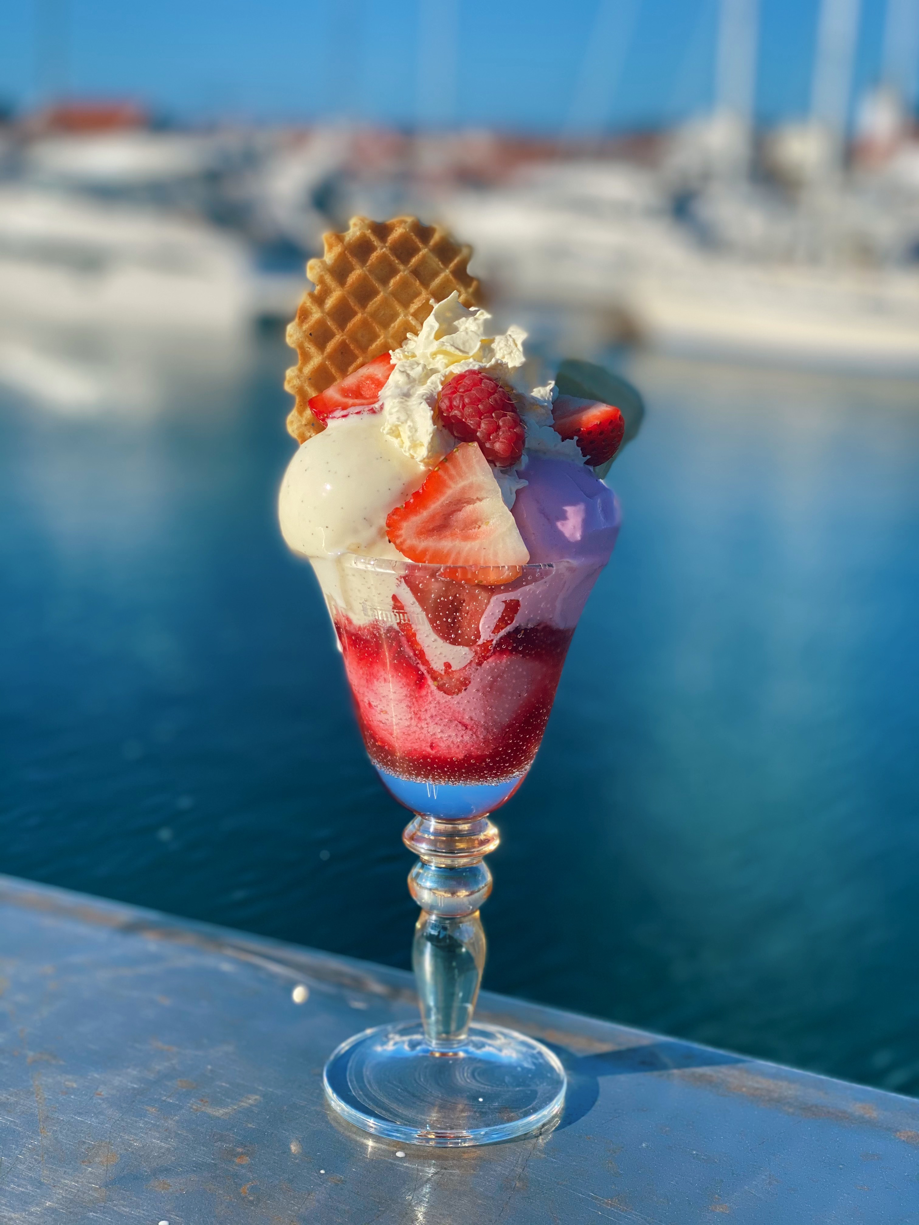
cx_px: 460
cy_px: 612
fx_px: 1841
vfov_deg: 36.8
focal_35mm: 52
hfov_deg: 28.0
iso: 20
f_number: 2
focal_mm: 6
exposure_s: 1/1996
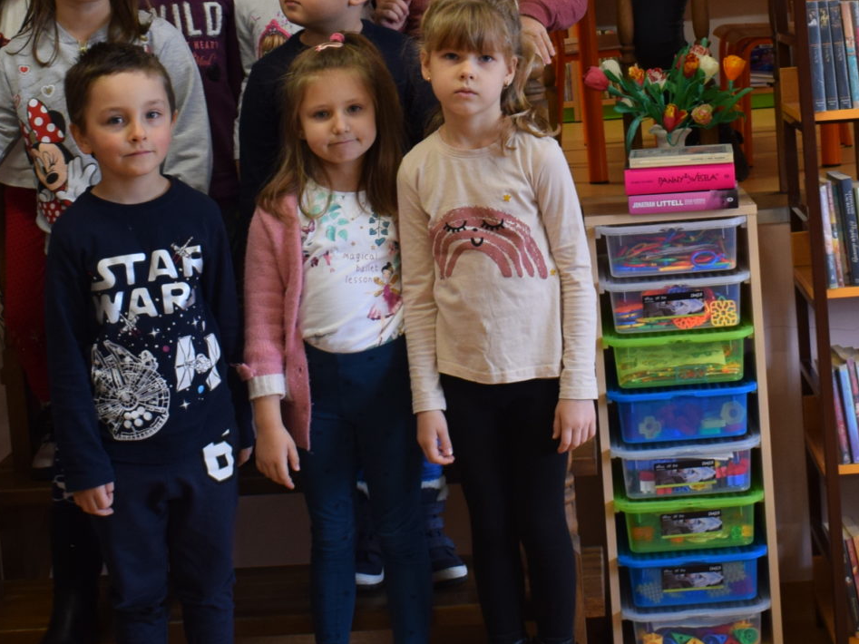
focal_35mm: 78
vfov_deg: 18.6
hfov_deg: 24.9
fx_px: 1935
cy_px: 70
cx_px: 555
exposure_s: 1/60
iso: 560
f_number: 4
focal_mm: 20
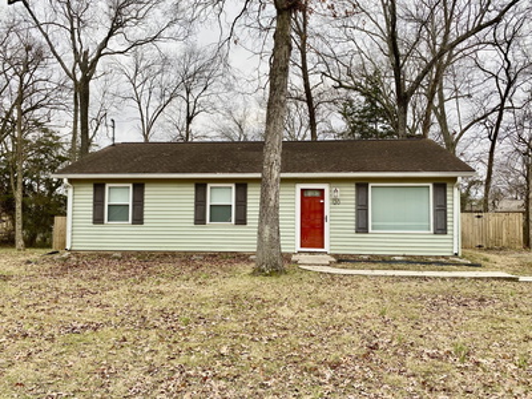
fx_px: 400
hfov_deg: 67.3
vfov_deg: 53.1
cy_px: 200
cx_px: 266
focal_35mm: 26
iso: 32
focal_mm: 4.25
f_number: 1.8
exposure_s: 1/374
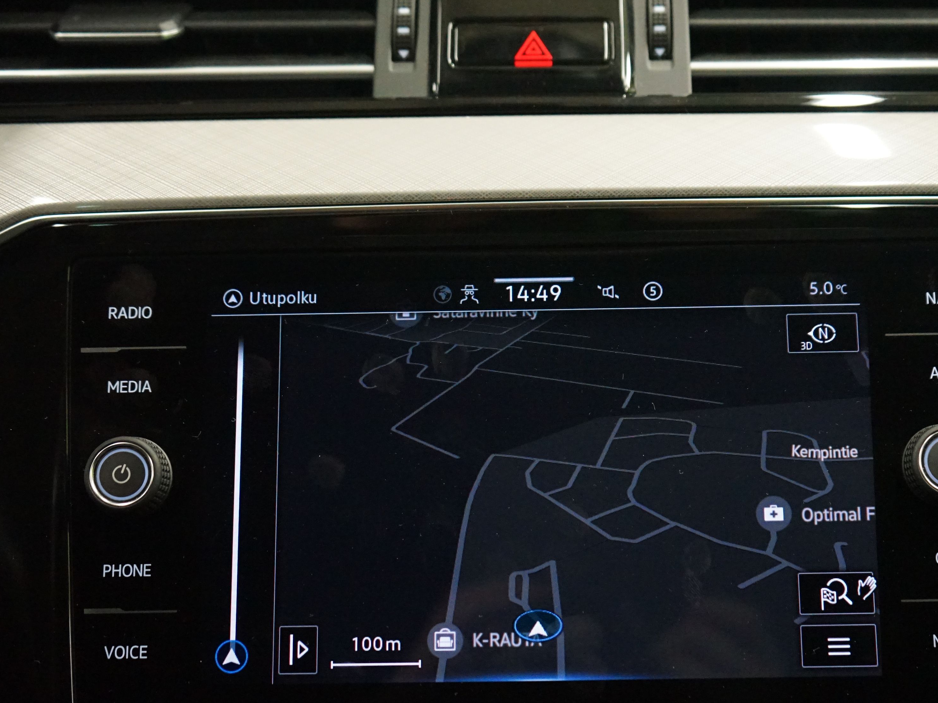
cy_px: 373
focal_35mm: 50
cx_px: 542
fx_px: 1355
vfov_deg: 29.1
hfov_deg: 38.1
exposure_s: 1/30
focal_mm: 39
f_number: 4
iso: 6400
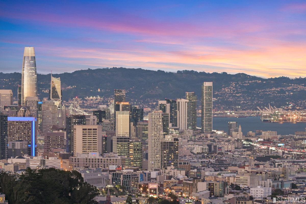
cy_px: 102
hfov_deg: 11.0
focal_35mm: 187
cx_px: 153
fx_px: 1589
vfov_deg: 7.3
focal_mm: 125
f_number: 11
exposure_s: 1/3
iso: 400
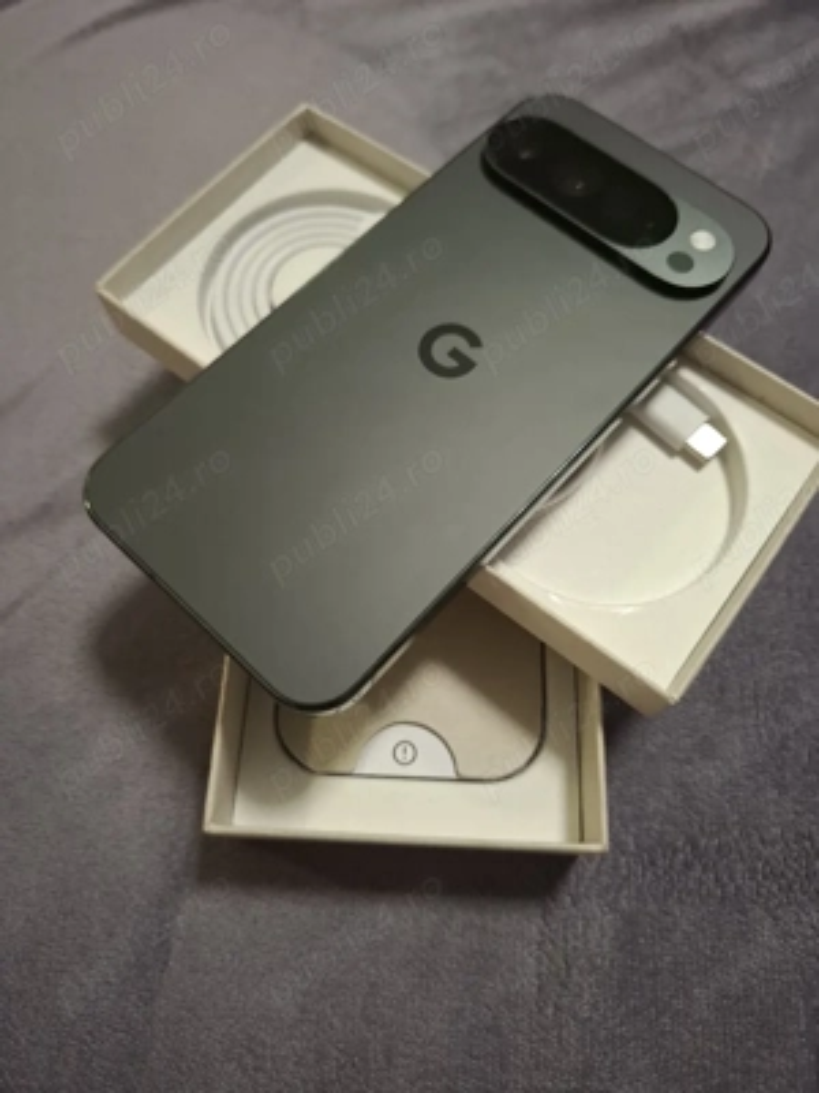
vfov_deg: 73.9
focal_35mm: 23
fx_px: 726
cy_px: 546
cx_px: 410
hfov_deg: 58.9
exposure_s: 1/33
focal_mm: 5.54
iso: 400
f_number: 1.8
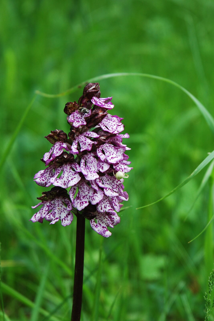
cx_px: 148
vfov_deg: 13.1
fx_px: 1400
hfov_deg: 8.7
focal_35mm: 157
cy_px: 161
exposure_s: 1/200
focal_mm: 70
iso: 200
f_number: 4.5
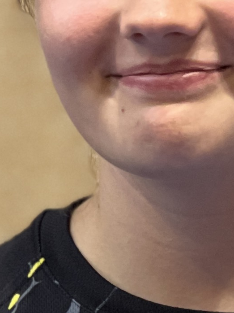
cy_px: 365
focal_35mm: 445
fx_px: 4013
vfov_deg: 4.4
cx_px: 213
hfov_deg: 3.3
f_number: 2.8
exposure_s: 1/33
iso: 250
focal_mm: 9
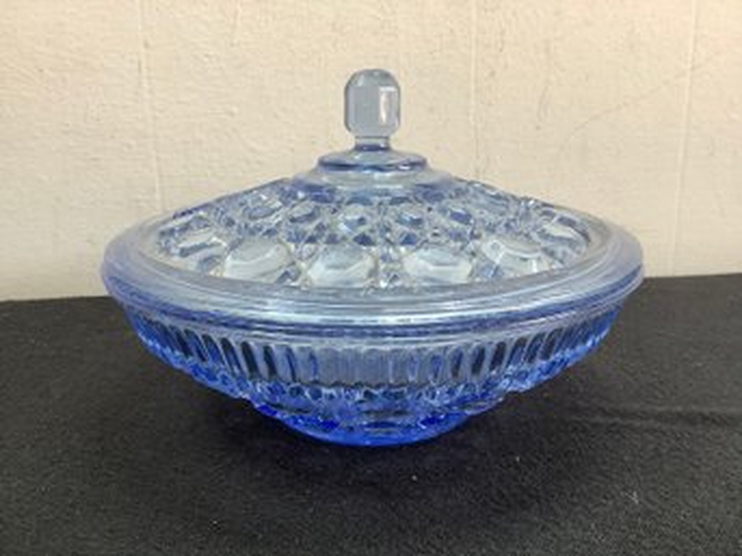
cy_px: 278
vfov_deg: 45.4
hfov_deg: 58.4
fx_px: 664
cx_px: 371
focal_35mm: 31
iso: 80
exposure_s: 1/50
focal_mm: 3.3
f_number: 2.4
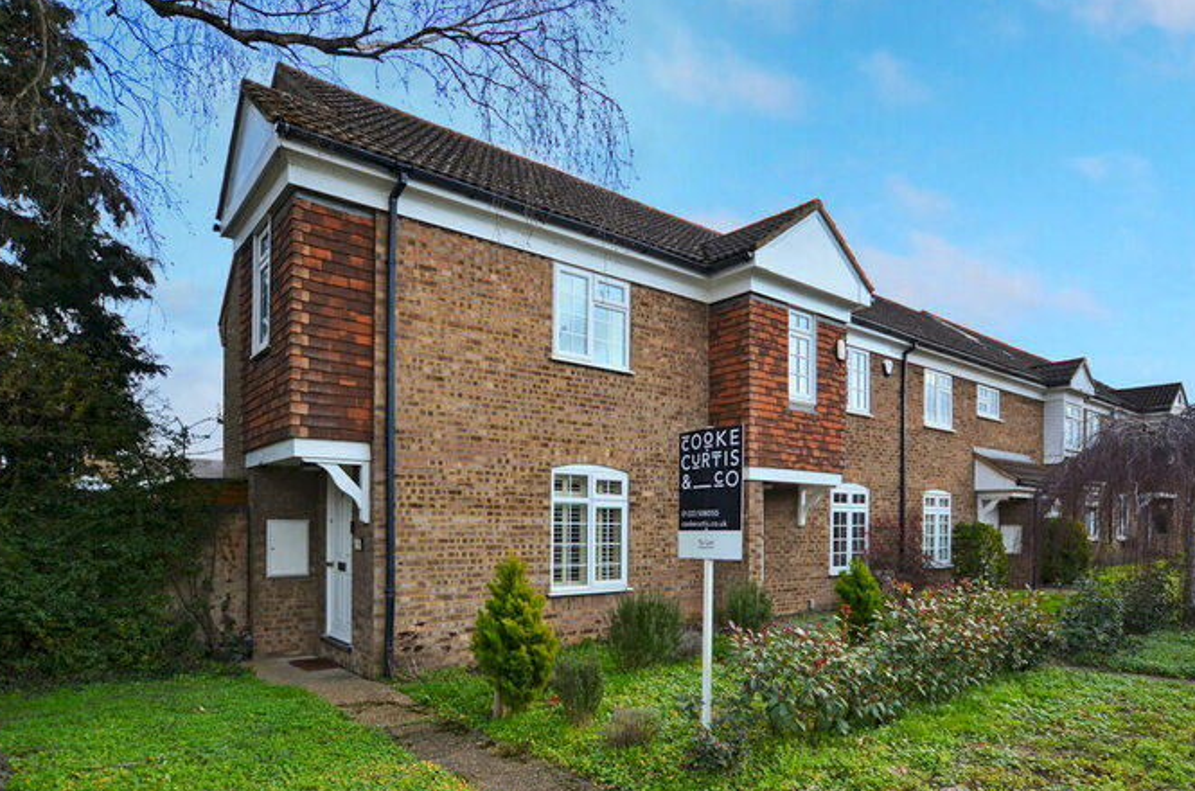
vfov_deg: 60.4
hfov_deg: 82.6
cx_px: 602
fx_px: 680
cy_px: 393
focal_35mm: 21
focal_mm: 13
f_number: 3.5
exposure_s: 1/500
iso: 100
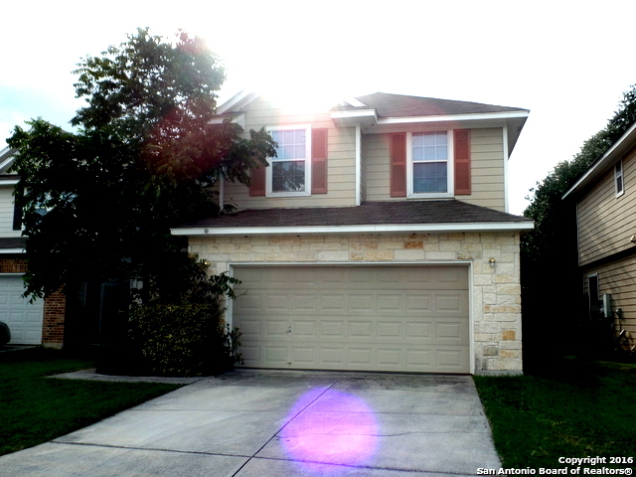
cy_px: 238
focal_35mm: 35
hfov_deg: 52.6
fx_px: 643
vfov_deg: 40.7
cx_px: 318
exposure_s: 1/500
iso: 80
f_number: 3.4
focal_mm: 6.2
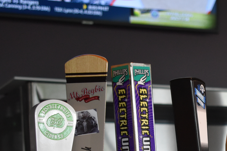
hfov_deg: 14.7
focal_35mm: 135
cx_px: 274
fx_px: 853
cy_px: 164
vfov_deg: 10.0
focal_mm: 35
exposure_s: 1/125
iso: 1400
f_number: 4.5
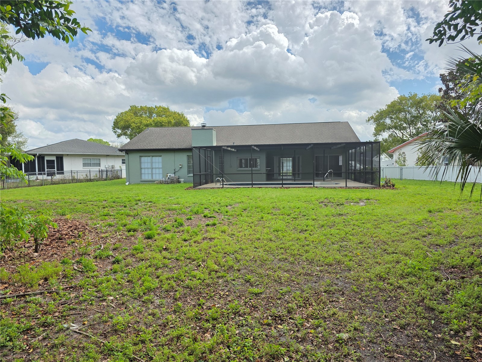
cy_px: 181
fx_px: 320
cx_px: 241
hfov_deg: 73.9
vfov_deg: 58.9
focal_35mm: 23
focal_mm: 6.3
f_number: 1.7
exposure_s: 1/3531
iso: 80
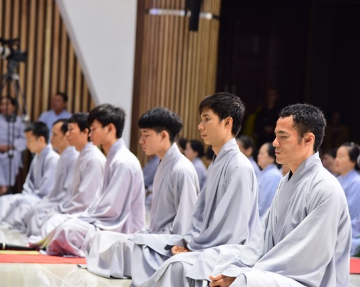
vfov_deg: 11.3
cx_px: 188
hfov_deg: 14.2
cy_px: 143
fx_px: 1449
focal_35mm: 136
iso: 1000
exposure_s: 1/50
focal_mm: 120
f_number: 4.5
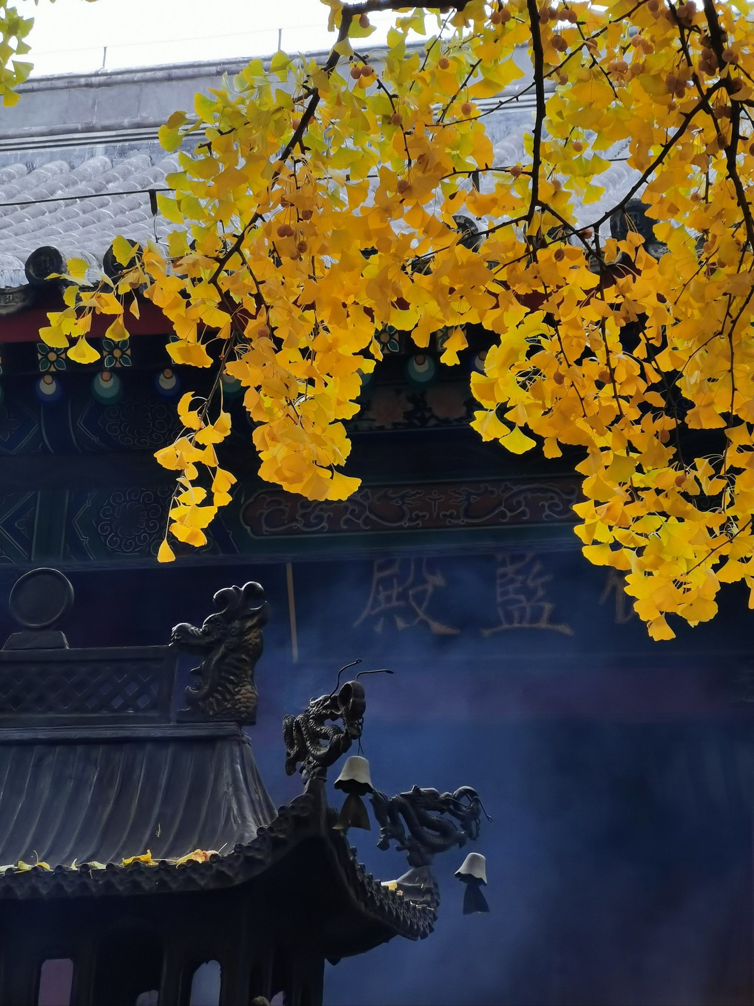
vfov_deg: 24.1
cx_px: 377
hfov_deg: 18.2
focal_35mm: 81
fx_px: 2353
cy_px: 503
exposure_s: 1/100
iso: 64
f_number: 2.4
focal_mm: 7.48
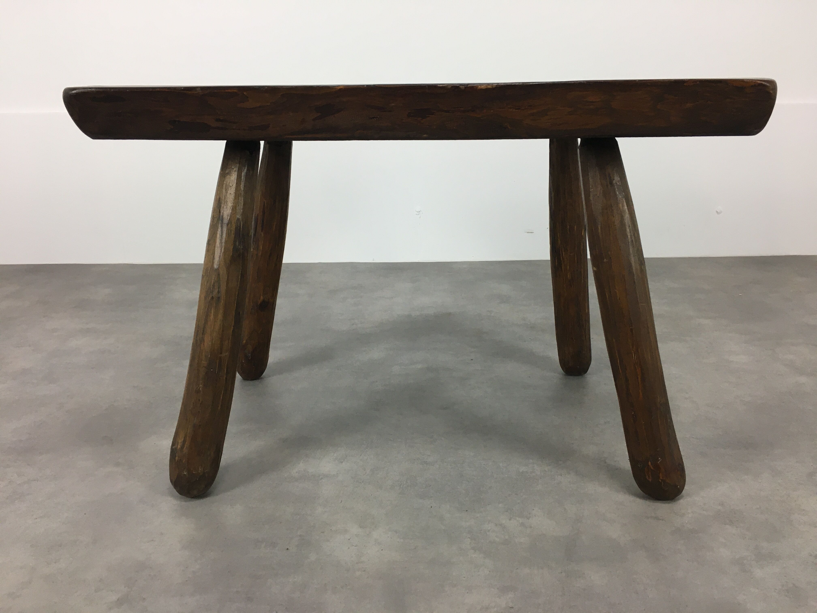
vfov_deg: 48.2
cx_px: 408
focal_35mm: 29
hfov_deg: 61.7
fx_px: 684
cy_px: 306
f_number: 2.2
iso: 40
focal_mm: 4.15
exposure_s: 1/33
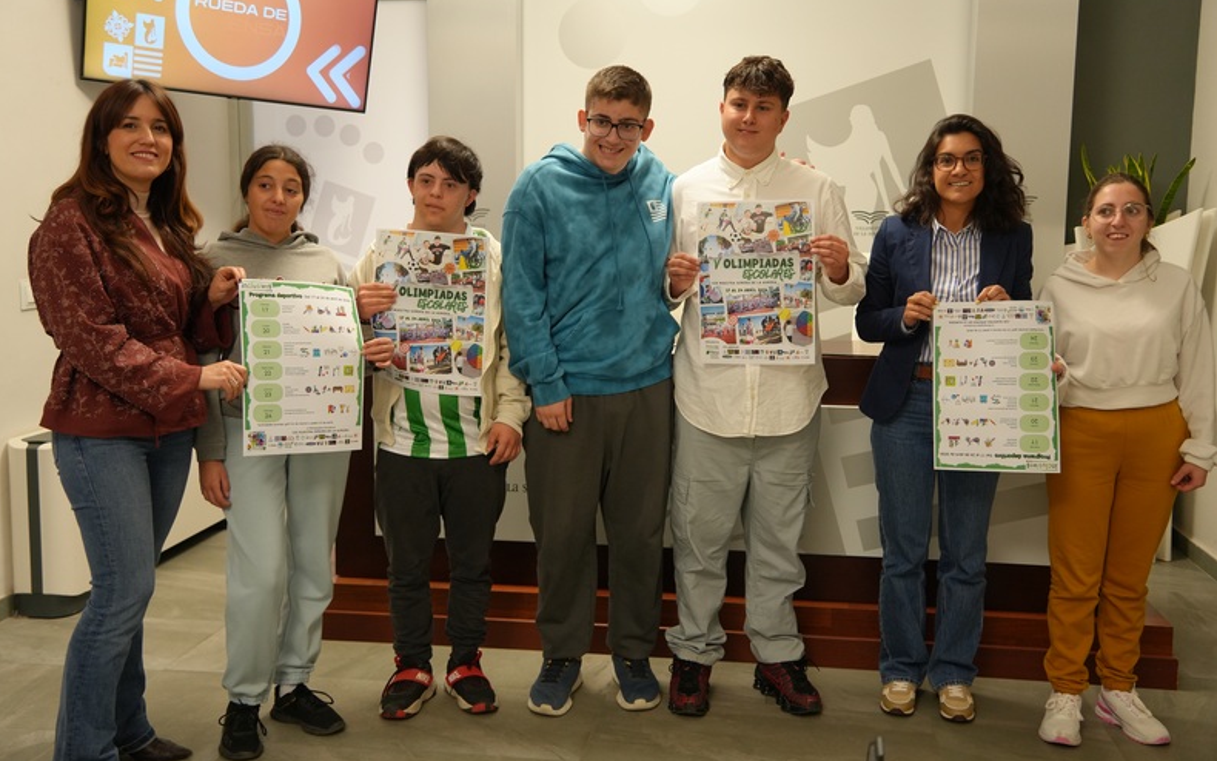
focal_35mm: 33
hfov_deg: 58.1
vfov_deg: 38.3
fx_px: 1095
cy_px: 366
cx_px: 602
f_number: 4
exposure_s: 1/160
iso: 1600
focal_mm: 32
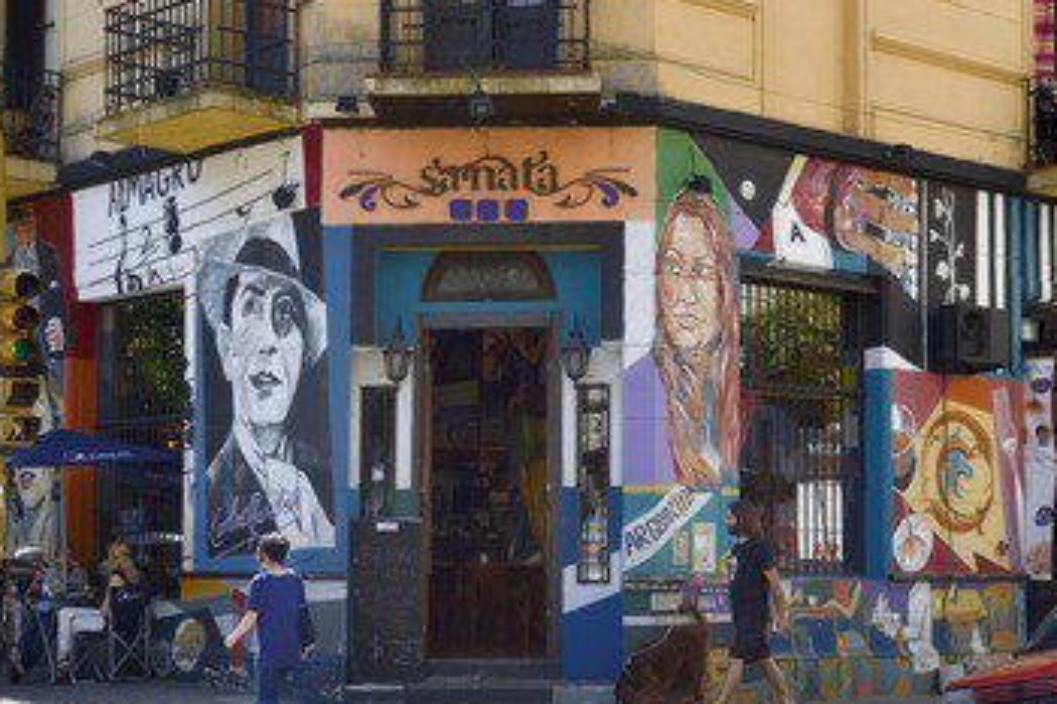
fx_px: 1937
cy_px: 396
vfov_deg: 20.6
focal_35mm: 66
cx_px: 547
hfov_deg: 30.5
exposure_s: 1/400
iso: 200
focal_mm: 55
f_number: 5.6
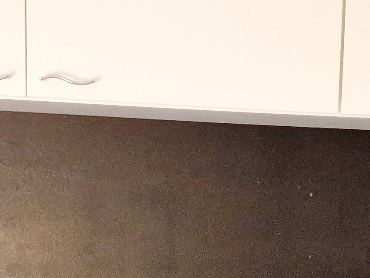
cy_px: 372
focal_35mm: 107
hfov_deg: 18.2
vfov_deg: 13.3
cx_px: 310
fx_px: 1144
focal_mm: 6.4
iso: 1000
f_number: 1.8
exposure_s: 1/100
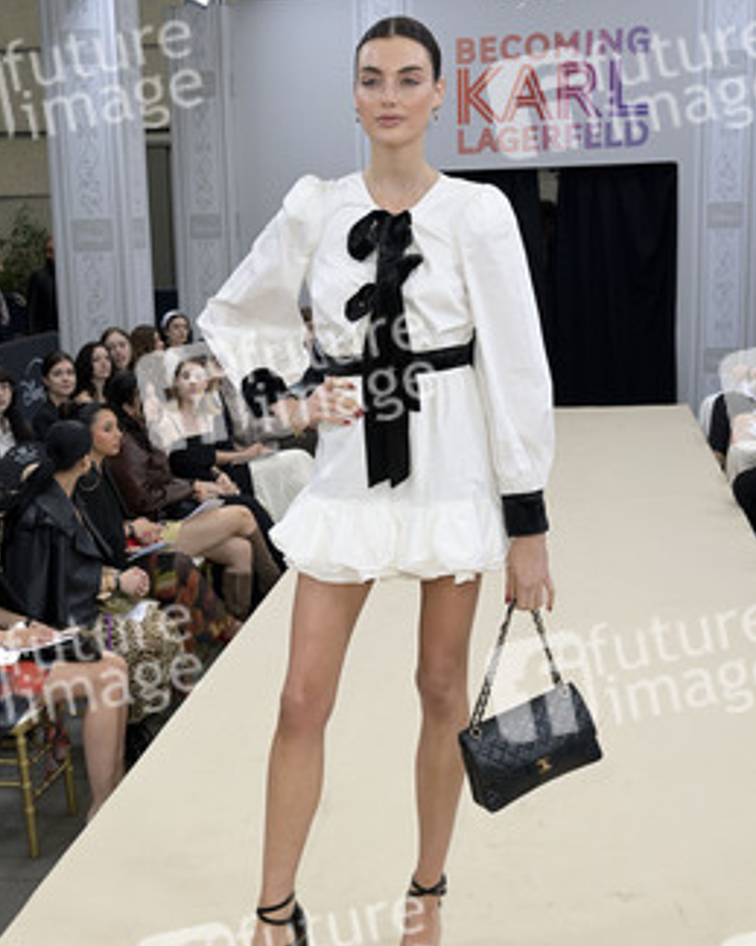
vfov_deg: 42.0
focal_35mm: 44
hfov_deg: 34.1
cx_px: 371
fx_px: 1231
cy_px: 528
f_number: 5.6
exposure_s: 1/250
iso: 500
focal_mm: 38
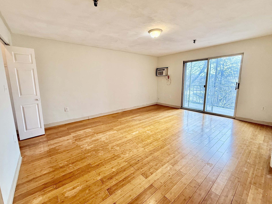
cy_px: 99
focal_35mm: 15
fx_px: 118
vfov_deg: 81.7
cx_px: 129
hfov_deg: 98.1
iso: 250
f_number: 2.2
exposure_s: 1/120
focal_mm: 2.22
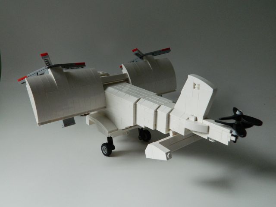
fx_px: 279
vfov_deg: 40.7
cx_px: 138
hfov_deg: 52.6
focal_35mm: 35
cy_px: 104
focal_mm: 6.2
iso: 400
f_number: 3.3
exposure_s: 1/200
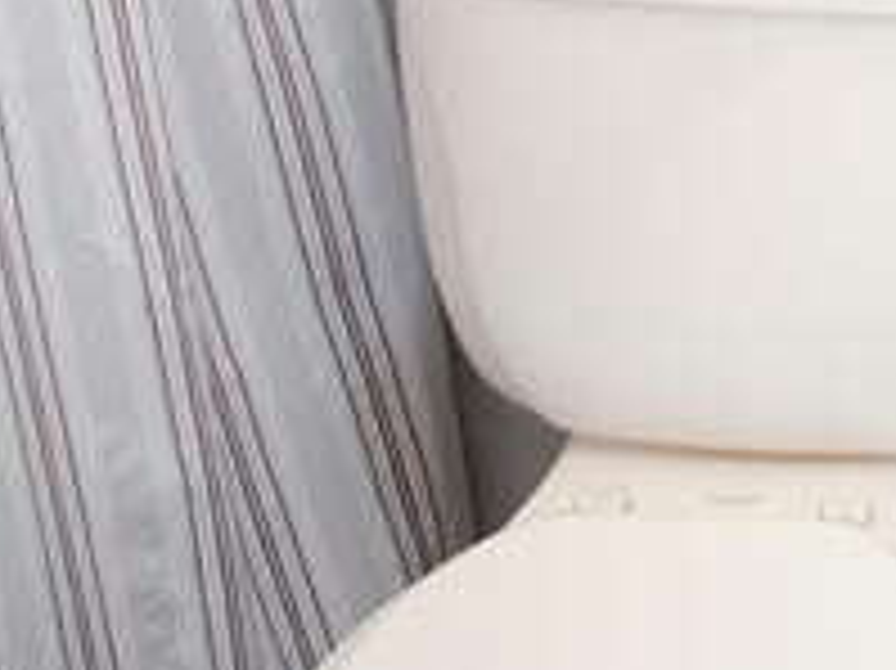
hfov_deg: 17.3
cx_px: 1430
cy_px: -378
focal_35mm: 100
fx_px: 2587
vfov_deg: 13.8
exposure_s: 1/60
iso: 200
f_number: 4
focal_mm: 18
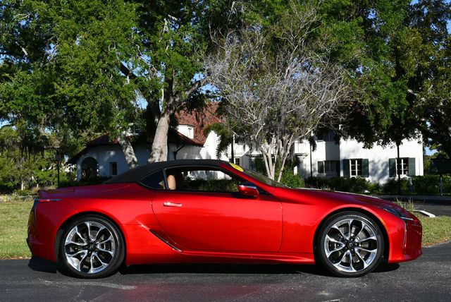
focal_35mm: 48
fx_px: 602
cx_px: 226
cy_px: 151
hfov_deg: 41.1
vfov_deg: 28.1
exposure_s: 1/320
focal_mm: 24
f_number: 8
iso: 100
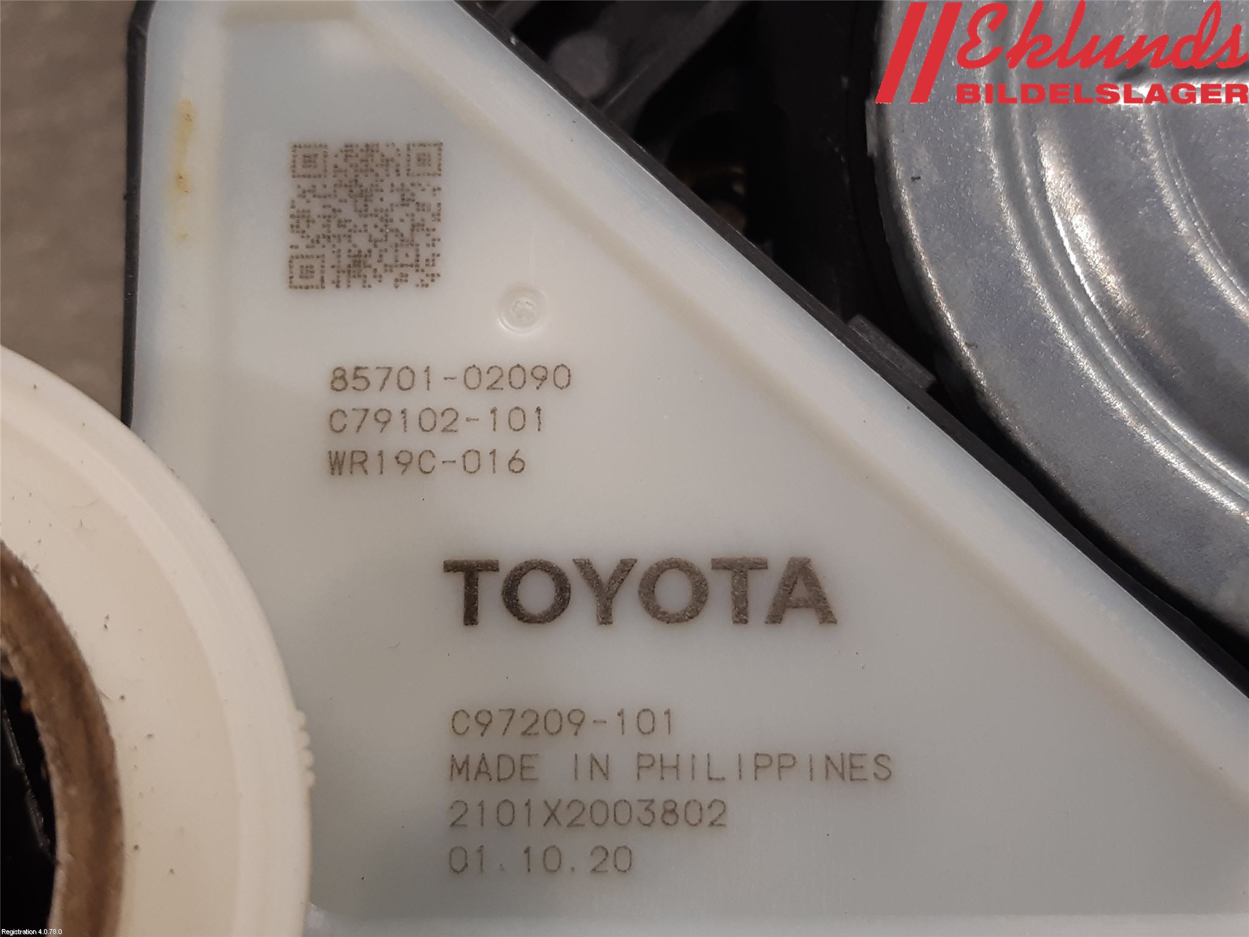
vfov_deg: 53.1
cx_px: 624
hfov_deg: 67.3
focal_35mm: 26
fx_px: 938
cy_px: 468
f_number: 1.7
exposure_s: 1/50
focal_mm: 3.93
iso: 80
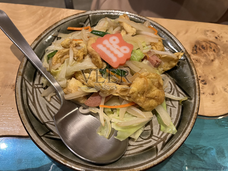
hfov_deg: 61.6
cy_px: 80
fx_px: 191
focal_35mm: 29
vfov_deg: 48.2
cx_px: 106
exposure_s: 1/60
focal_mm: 5.1
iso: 400
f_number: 1.6
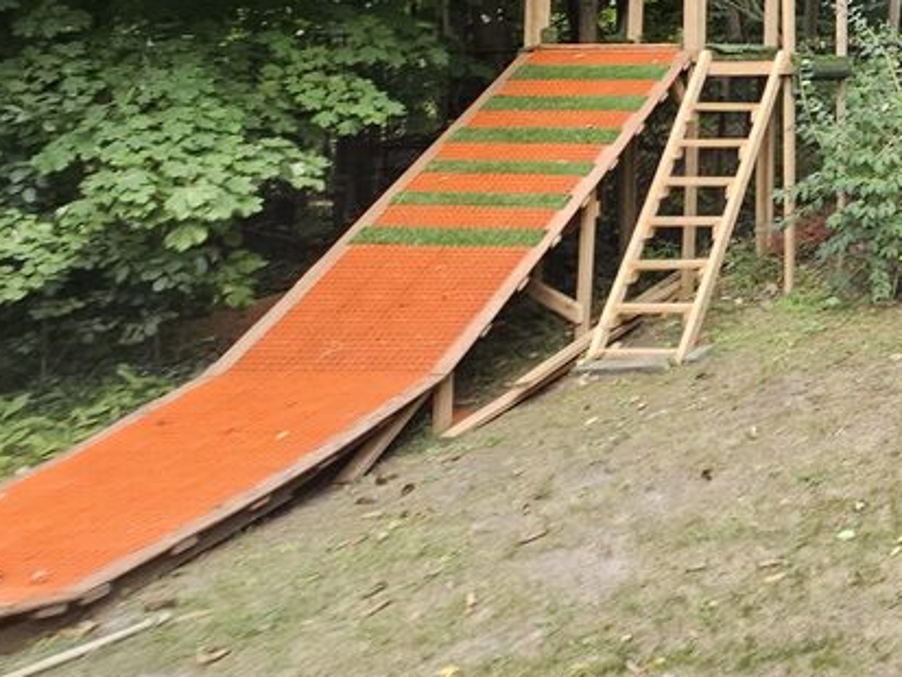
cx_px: 1408
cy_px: 0
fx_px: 1095
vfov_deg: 31.7
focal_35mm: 42
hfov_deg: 27.3
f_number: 2.2
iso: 100
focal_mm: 2.2
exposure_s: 1/60
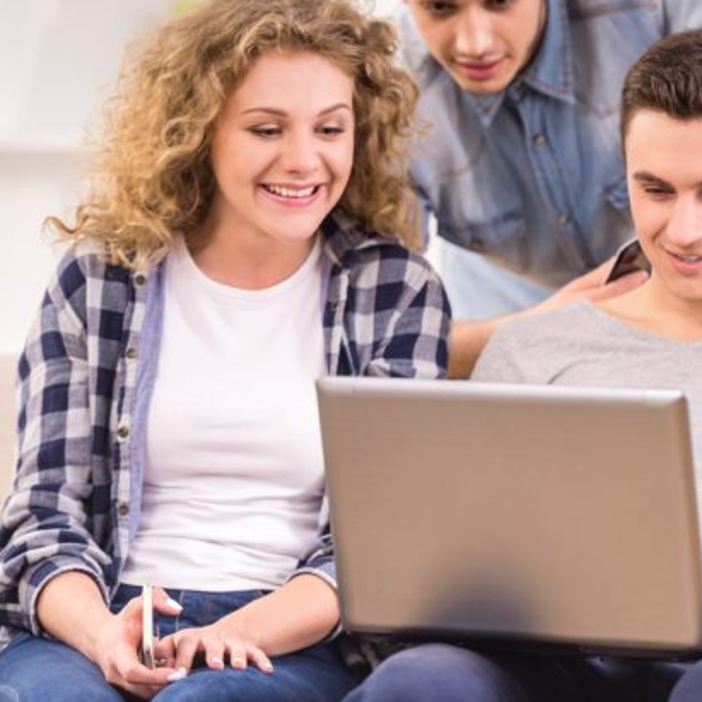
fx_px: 5484
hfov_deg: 7.3
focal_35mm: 239
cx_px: 565
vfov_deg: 7.3
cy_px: 313
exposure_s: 1/250
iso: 400
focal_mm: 165
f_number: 2.8
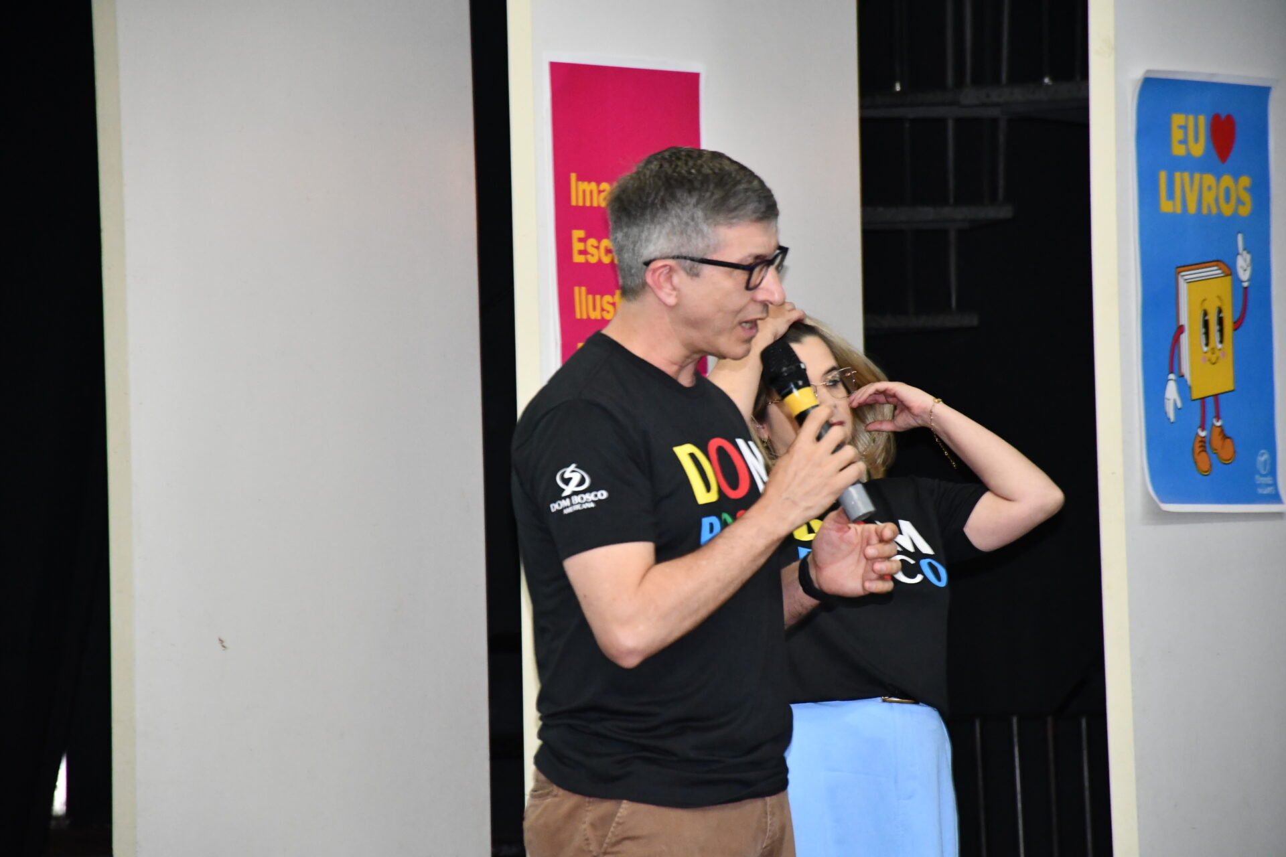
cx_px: 643
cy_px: 428
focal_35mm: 210
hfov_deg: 9.8
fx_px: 7501
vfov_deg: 6.5
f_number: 5.6
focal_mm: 140
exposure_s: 1/60
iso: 2800
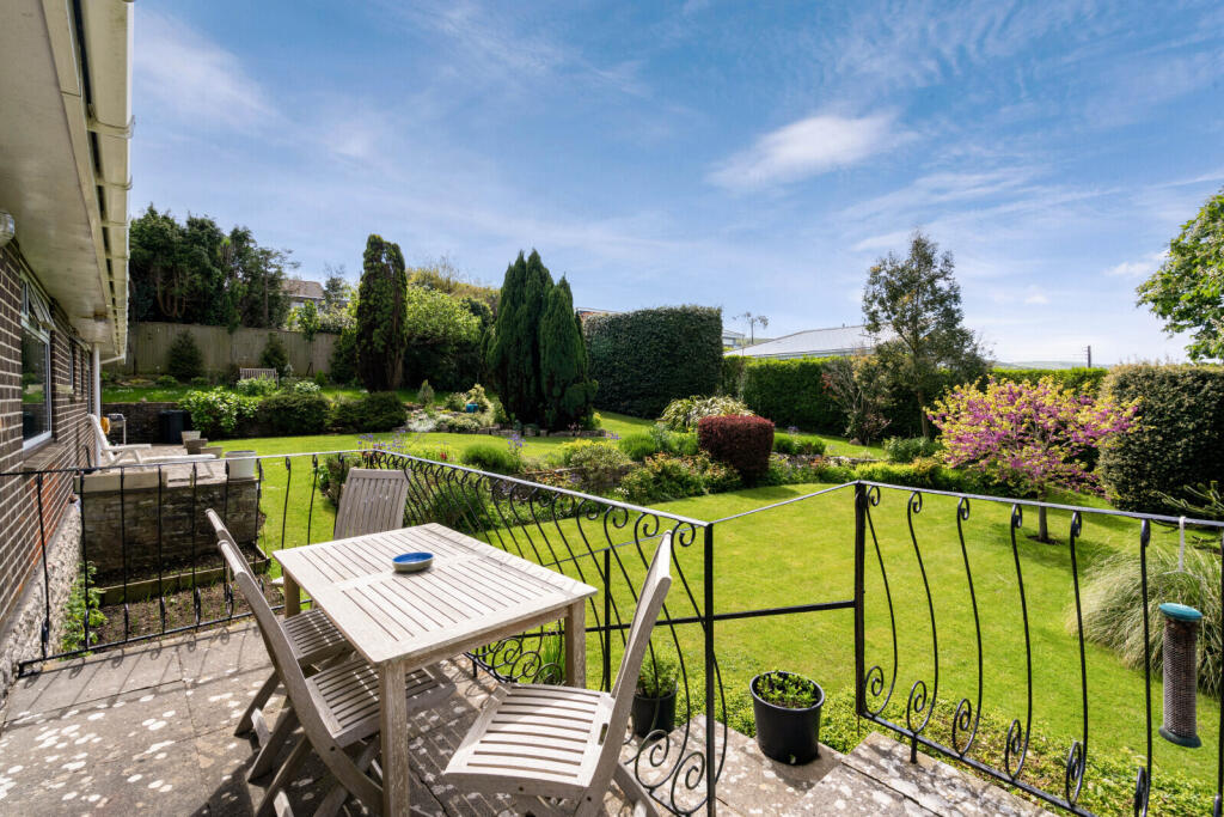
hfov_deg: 96.7
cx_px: 612
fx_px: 544
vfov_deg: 73.8
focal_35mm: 16
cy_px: 408
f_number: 11
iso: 400
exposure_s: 1/320
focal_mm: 16
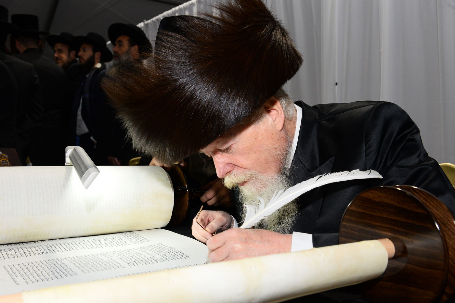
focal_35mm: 38
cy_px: 152
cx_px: 228
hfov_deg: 50.7
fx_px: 480
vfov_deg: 35.0
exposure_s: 1/100
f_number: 9
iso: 1600
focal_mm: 38
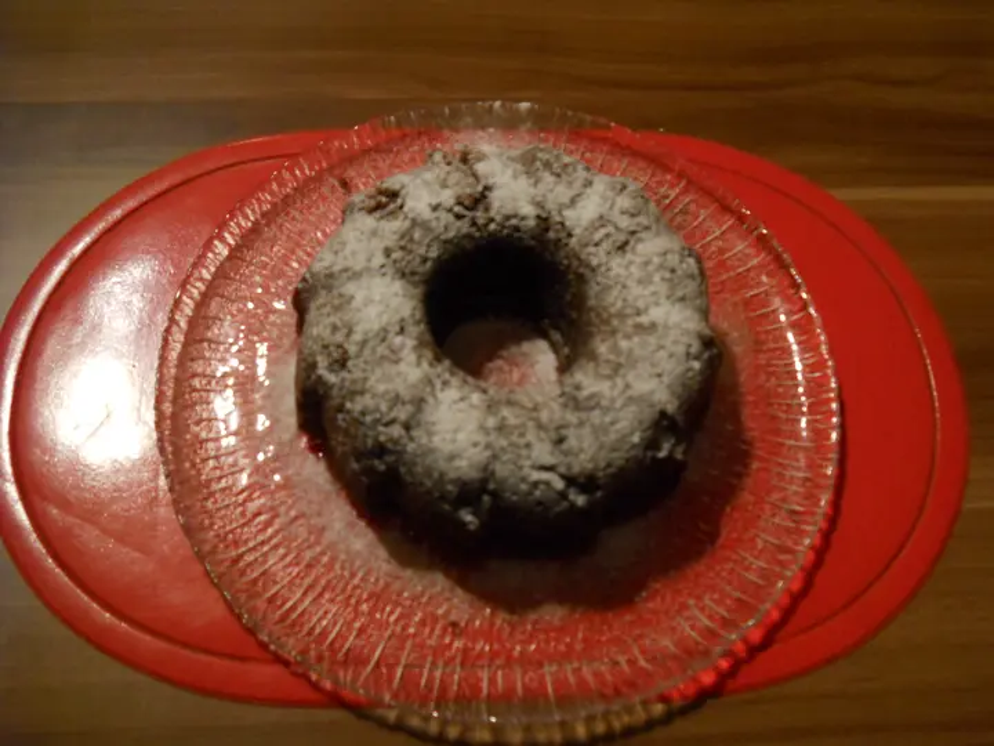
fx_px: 1177
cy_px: 373
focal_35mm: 41
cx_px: 497
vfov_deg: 35.1
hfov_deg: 45.8
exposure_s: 1/20
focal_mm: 6.72
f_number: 3.1
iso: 400
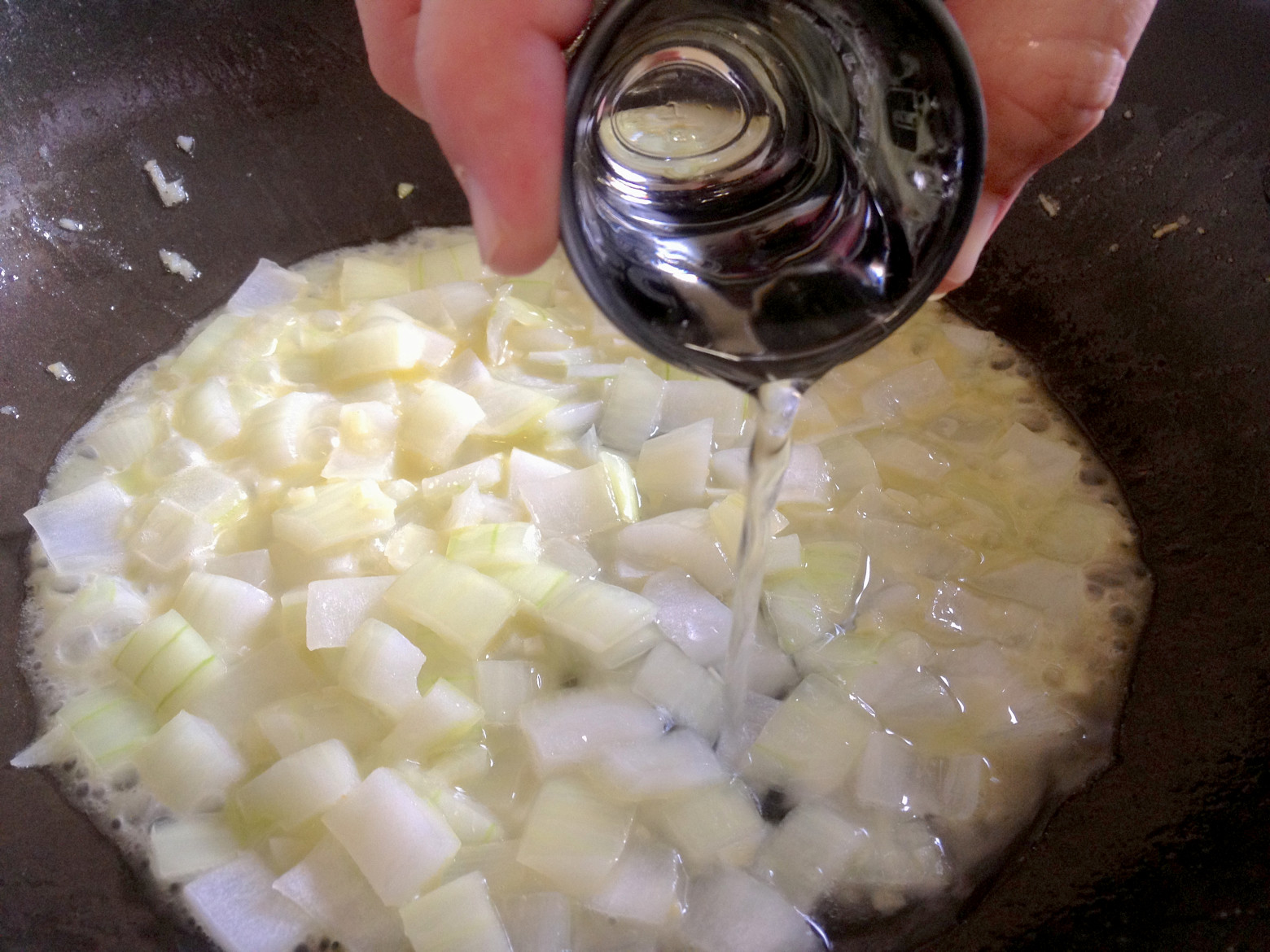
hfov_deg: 52.6
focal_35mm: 35
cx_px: 635
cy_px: 476
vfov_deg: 40.7
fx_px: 1284
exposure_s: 1/20
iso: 125
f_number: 2.4
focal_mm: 4.28
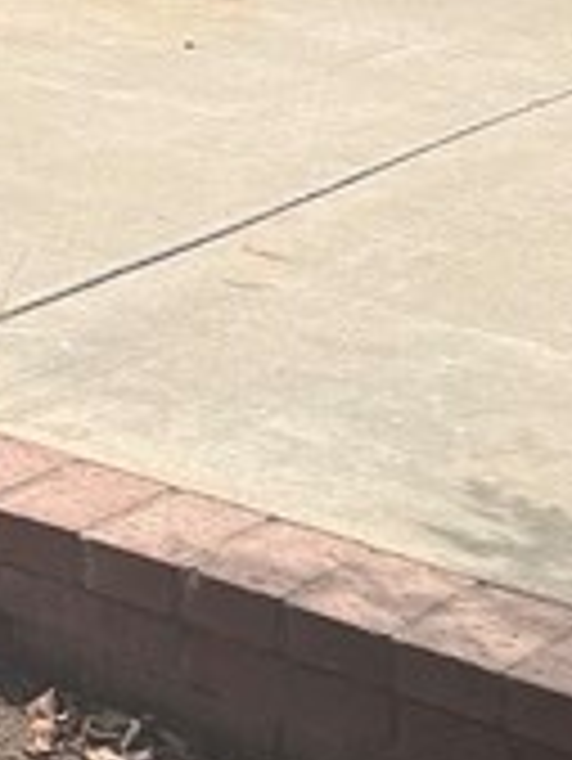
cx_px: -1067
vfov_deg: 13.1
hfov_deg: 8.7
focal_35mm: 145
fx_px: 3191
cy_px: -220
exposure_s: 1/2506
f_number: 1.78
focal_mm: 6.76
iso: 80
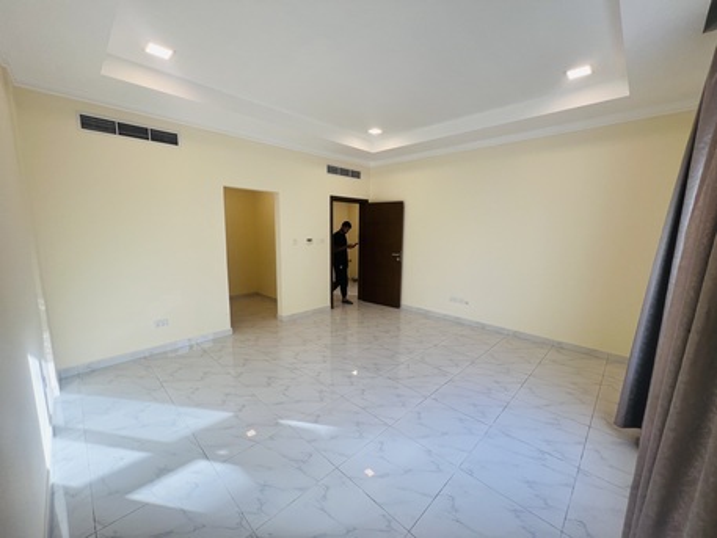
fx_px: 269
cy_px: 269
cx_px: 358
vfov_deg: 89.9
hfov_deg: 106.2
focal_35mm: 13
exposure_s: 1/99
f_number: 1.8
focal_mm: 1.57
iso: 50
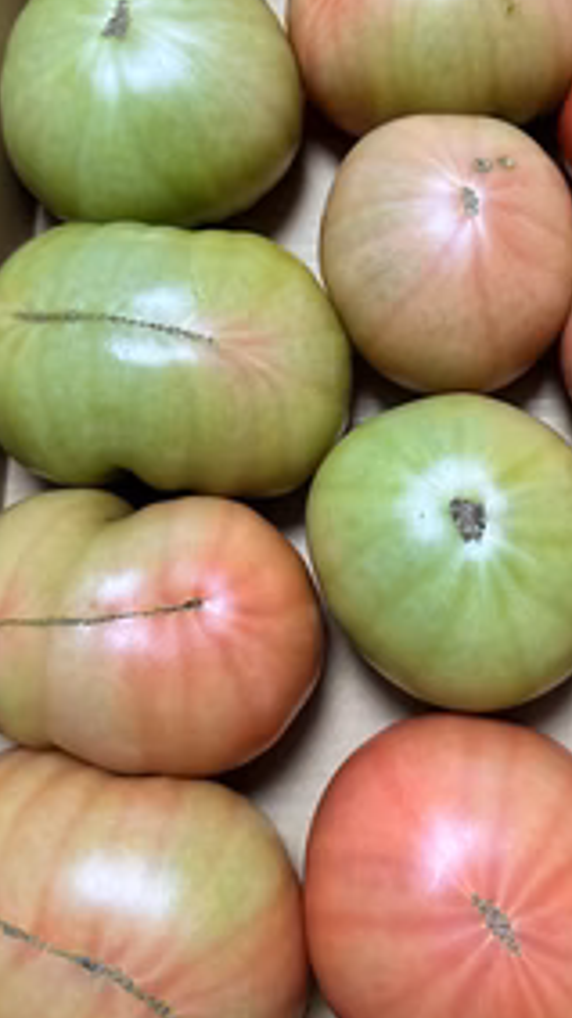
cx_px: 442
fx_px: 999
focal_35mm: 37
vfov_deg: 53.7
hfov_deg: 31.3
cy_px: 417
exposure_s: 1/100
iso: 200
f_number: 1.78
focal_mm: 6.86
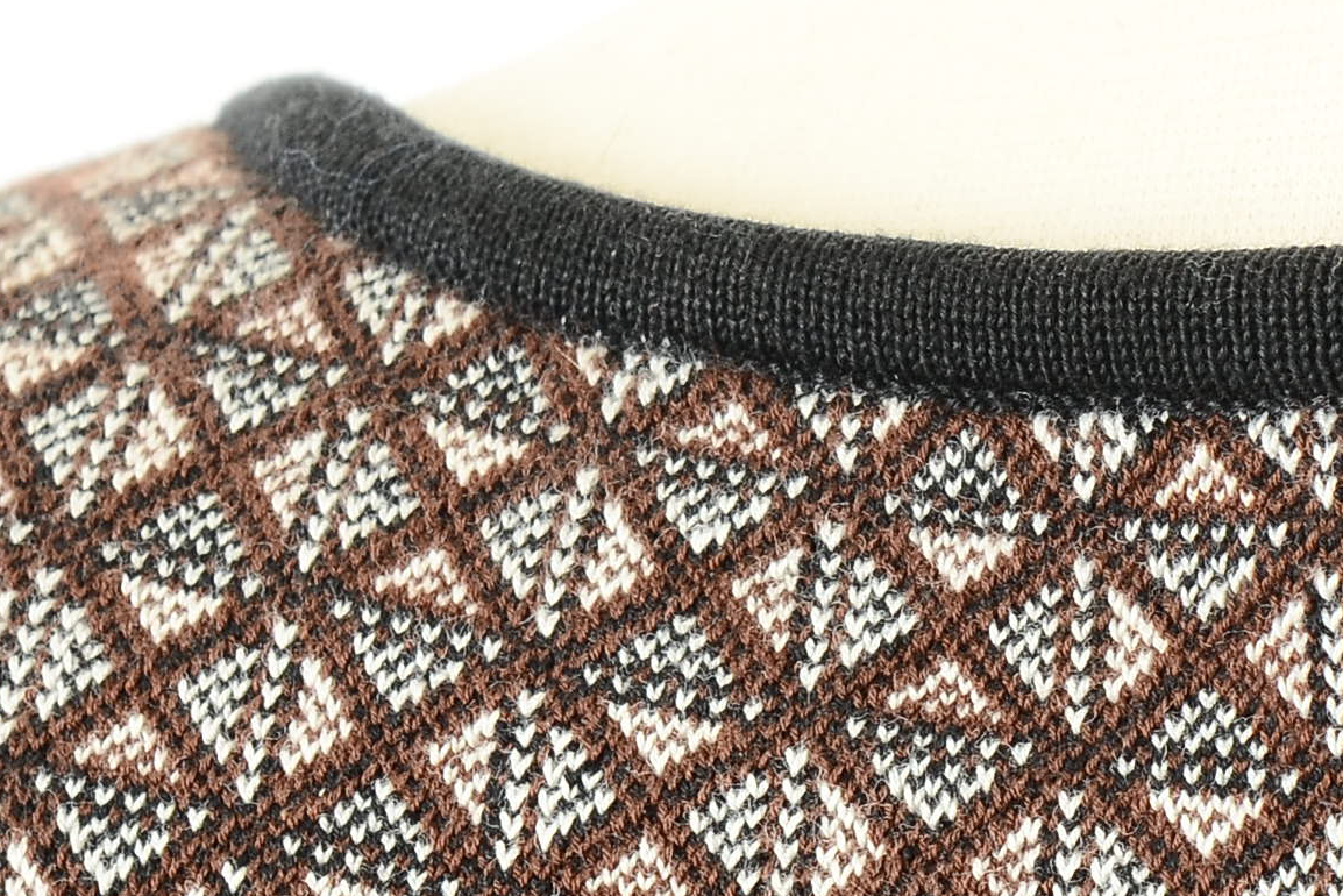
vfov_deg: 5.2
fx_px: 9836
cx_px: 1653
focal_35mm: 264
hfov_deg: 7.7
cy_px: 769
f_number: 10
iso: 320
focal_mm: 55
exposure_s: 1/80
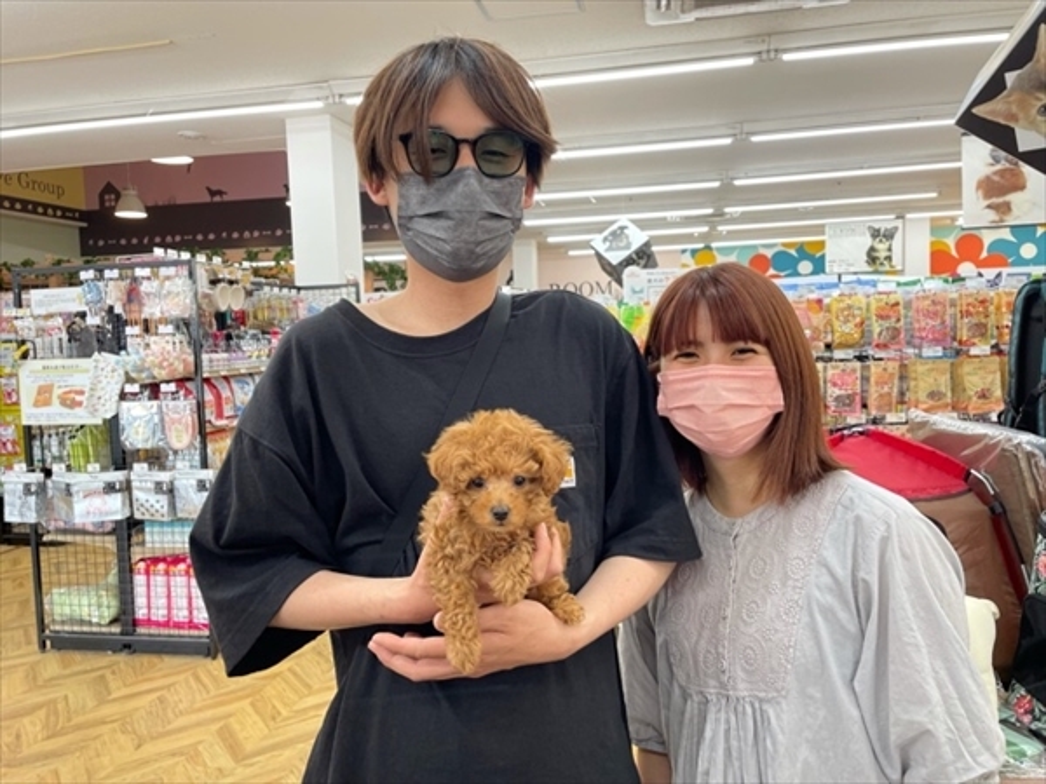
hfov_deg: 67.3
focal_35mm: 26
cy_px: 392
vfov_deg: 53.1
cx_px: 523
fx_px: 786
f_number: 1.6
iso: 125
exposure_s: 1/120
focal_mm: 4.2
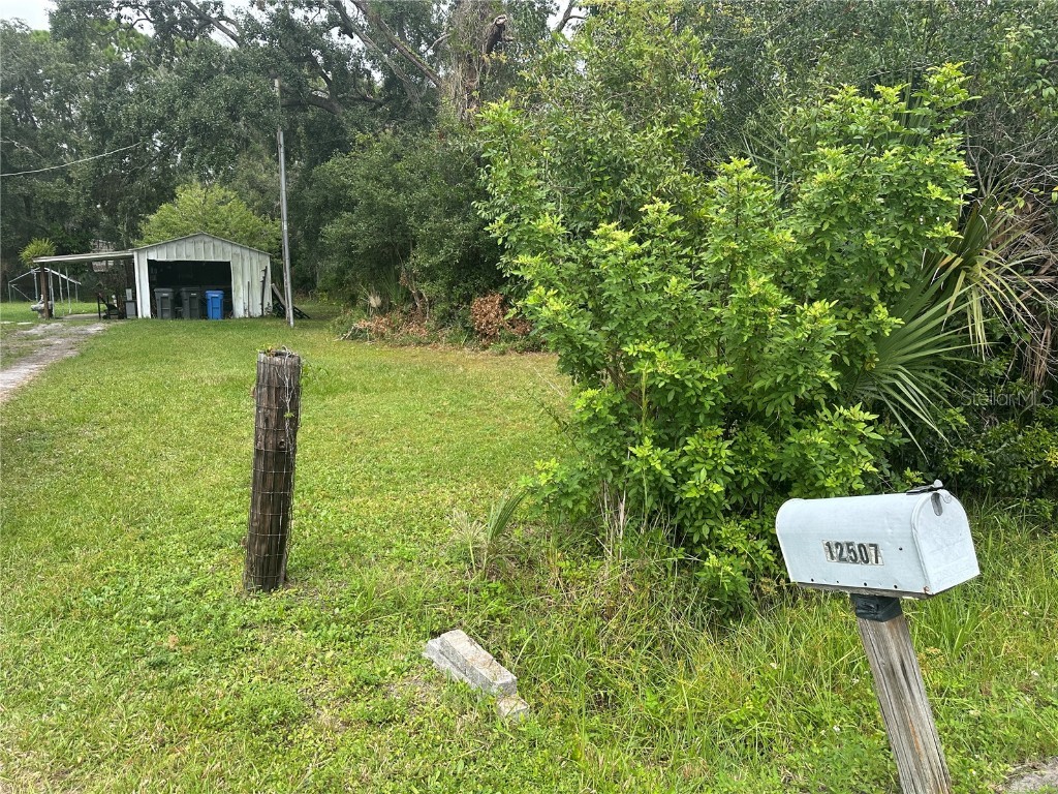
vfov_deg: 56.8
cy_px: 397
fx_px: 734
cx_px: 529
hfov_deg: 71.6
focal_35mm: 24
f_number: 1.78
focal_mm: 6.86
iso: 80
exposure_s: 1/1107
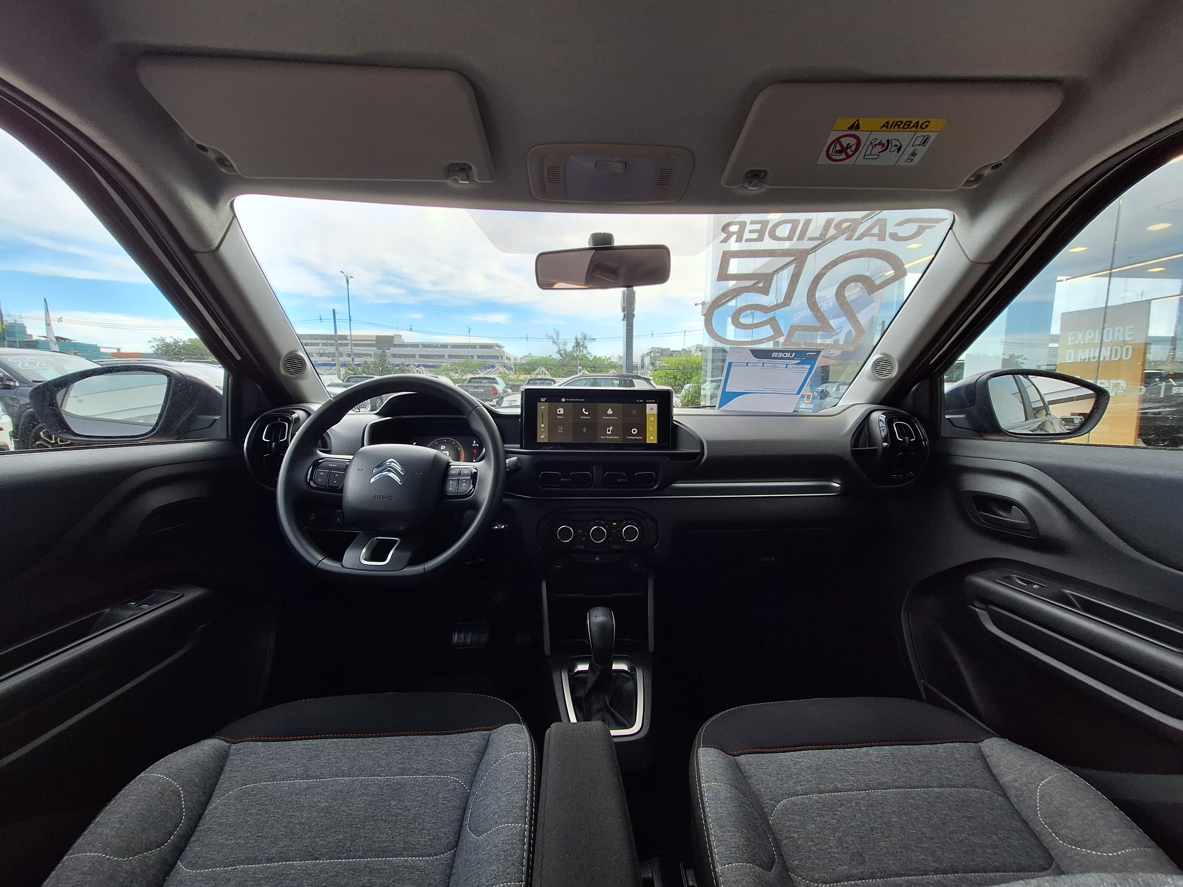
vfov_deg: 89.9
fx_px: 444
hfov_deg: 106.2
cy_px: 444
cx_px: 592
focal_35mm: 13
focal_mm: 1.74
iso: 50
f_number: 2.2
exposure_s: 1/120
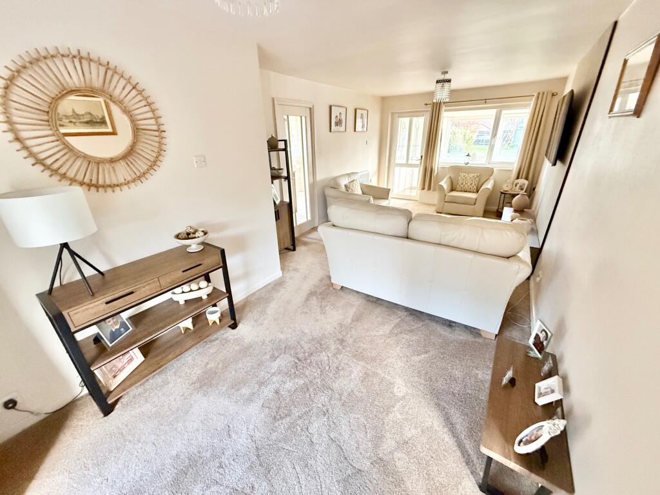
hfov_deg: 102.1
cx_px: 330
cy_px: 248
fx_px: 267
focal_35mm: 14
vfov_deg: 85.7
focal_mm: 2.22
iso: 640
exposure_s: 1/100
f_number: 2.2
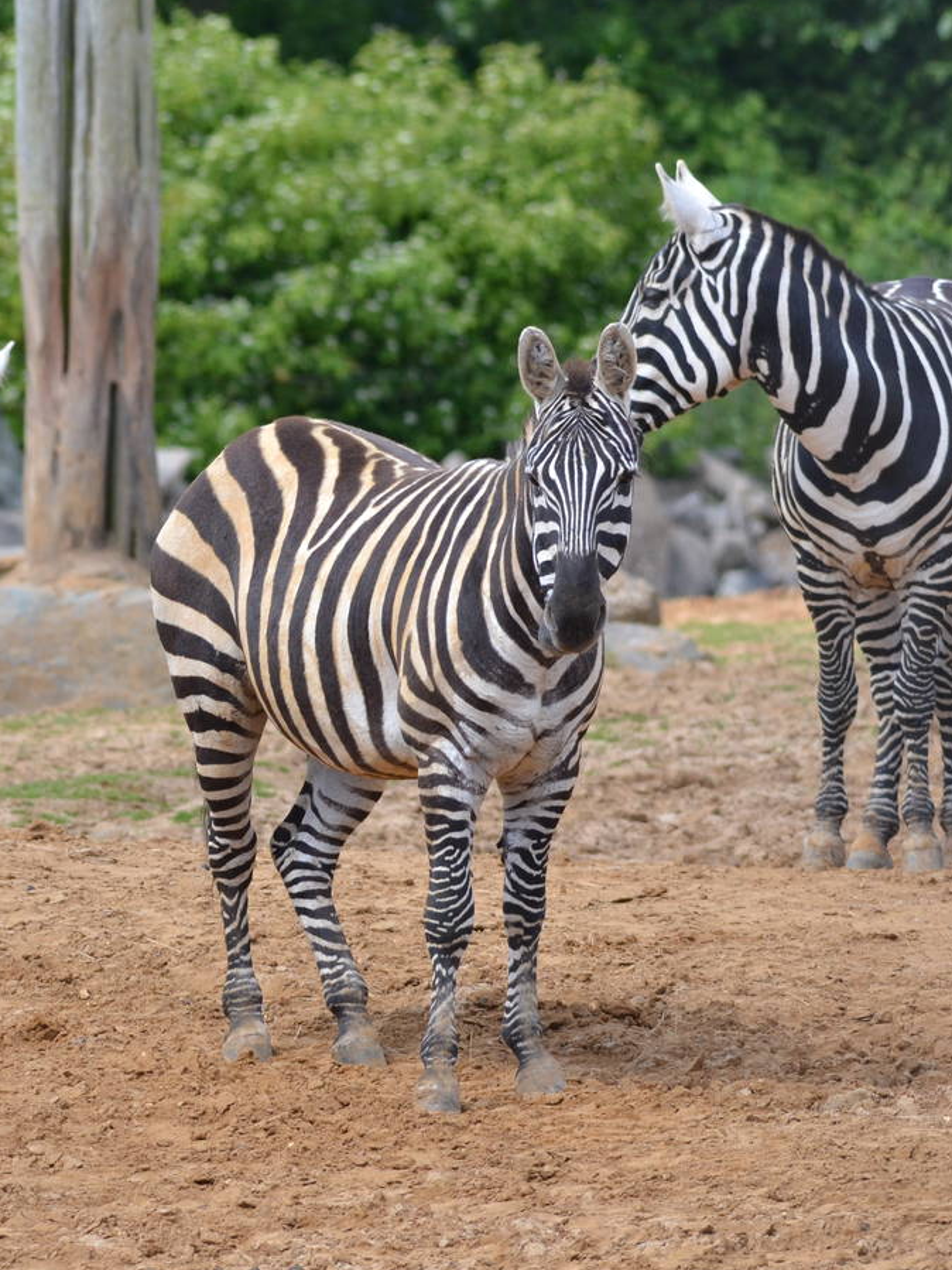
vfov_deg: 3.1
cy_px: 523
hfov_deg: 2.3
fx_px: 23547
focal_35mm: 642
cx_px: 282
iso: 400
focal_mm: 250
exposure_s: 1/640
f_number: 5.6
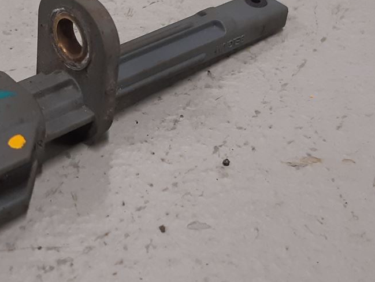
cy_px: 57
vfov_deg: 17.8
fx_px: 888
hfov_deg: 23.7
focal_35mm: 82
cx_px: 124
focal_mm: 3.93
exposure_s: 1/50
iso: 125
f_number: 1.7
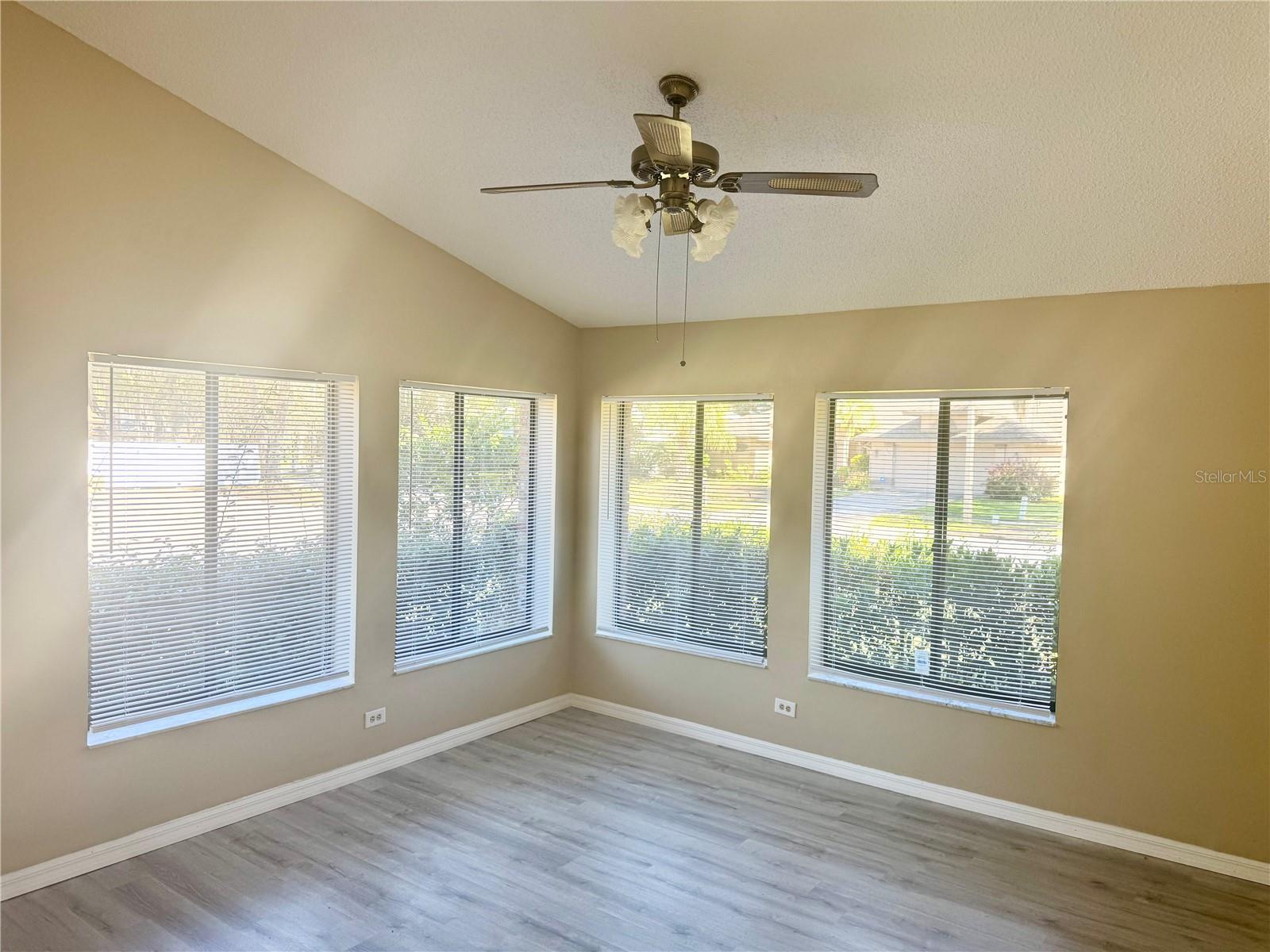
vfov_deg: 56.8
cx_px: 635
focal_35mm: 24
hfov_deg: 71.6
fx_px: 881
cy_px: 476
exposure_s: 1/202
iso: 64
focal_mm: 6.76
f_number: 1.78
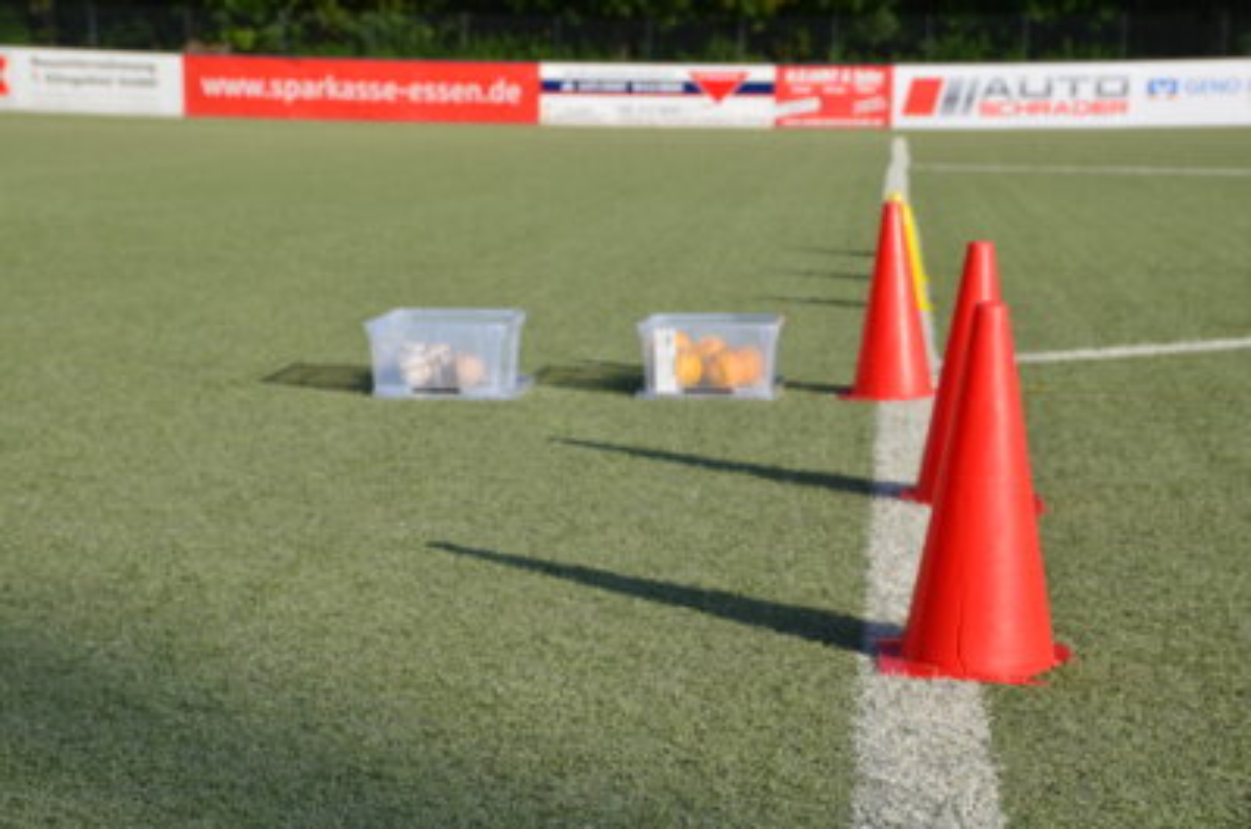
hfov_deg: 24.7
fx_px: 2861
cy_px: 414
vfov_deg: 16.5
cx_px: 626
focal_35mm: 82
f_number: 11
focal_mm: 55
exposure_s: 1/160
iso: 100
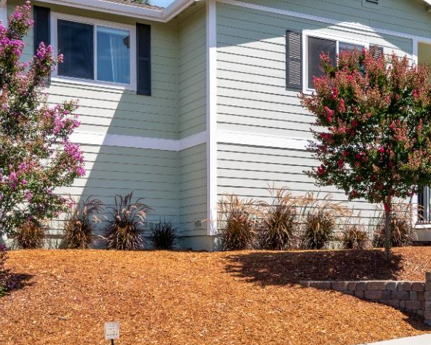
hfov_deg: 30.7
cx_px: 427
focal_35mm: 57
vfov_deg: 26.2
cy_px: 76
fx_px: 727
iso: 250
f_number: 9
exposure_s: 1/40
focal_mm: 16
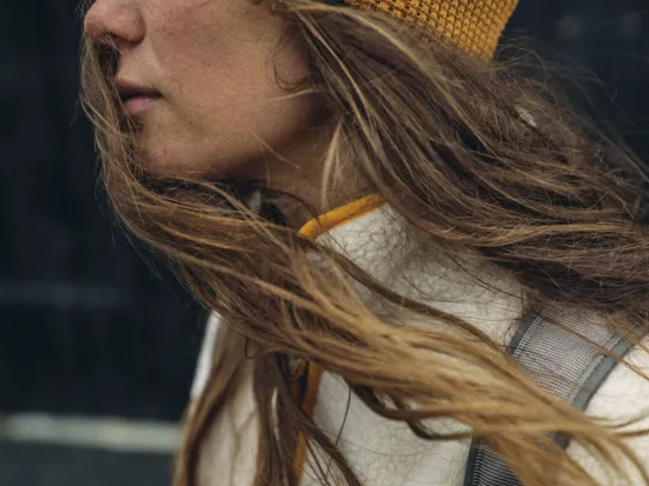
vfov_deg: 24.0
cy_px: 268
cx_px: 450
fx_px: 1143
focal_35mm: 61
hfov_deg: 31.4
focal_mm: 52.7
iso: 320
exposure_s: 1/640
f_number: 4
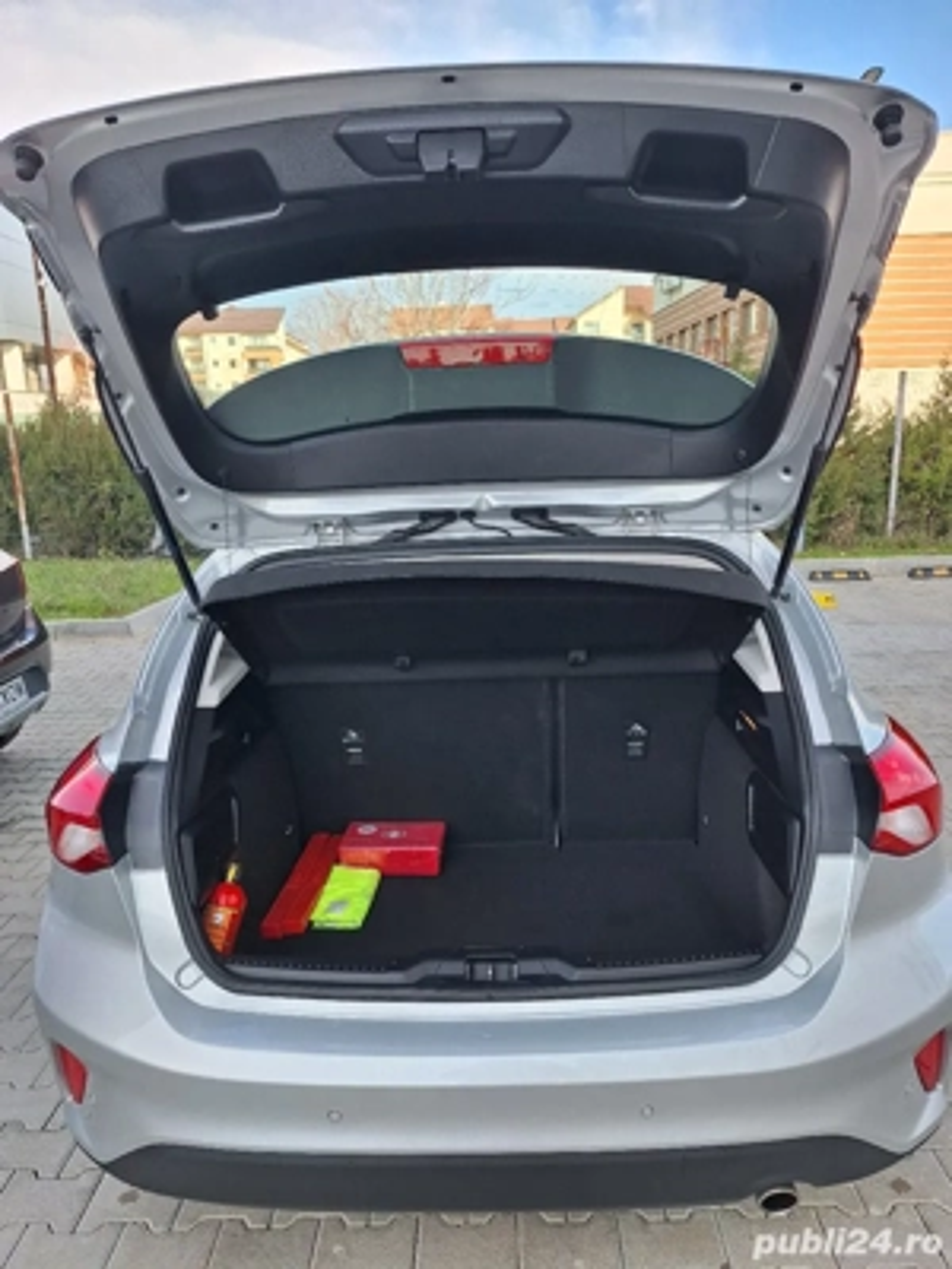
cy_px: 634
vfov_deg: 73.9
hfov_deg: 58.9
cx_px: 476
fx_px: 843
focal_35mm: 23
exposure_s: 1/435
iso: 40
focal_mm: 5.54
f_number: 1.8
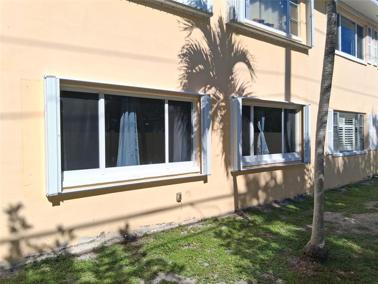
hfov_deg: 67.3
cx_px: 189
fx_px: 284
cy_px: 142
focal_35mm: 26
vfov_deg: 53.1
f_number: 1.8
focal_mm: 3.98
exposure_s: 1/1012
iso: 25
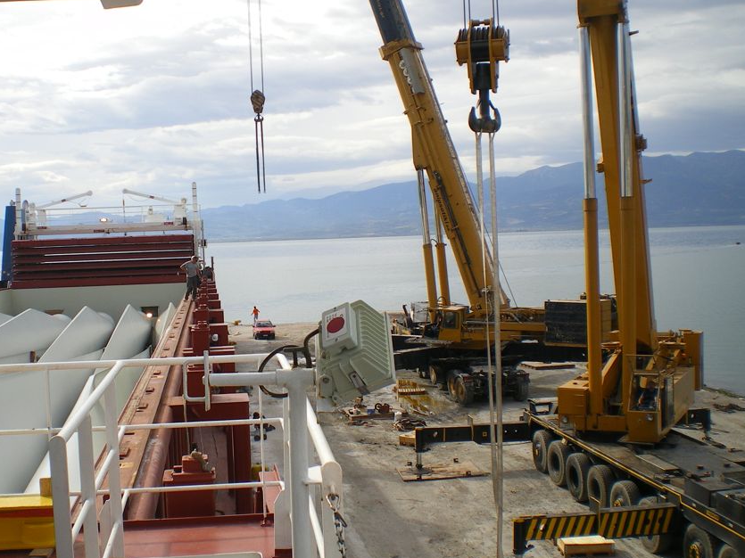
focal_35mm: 46
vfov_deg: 31.5
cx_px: 287
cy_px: 271
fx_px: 990
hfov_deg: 41.0
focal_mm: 6.3
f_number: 4.6
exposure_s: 1/400
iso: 50
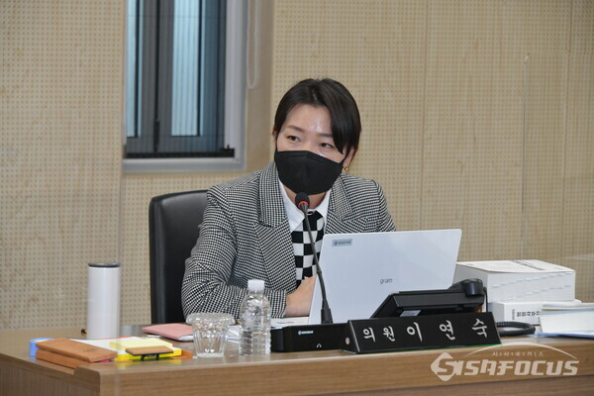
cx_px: 297
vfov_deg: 8.6
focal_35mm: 160
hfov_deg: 12.8
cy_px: 198
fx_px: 2640
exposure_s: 1/160
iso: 2500
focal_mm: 160
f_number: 6.3
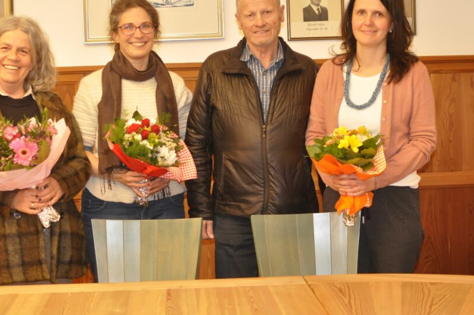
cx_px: 200
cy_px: 118
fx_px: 876
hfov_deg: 30.2
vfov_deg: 20.3
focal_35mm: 67
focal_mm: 35
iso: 800
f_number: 2.8
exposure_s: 1/60
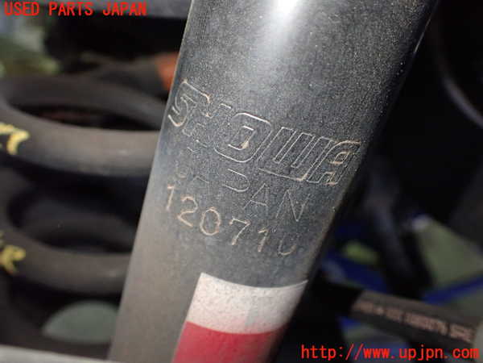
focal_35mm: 30
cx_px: 242
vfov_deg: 46.8
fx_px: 419
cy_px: 182
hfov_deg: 60.0
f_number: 2.3
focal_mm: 5.4
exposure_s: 1/100
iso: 800
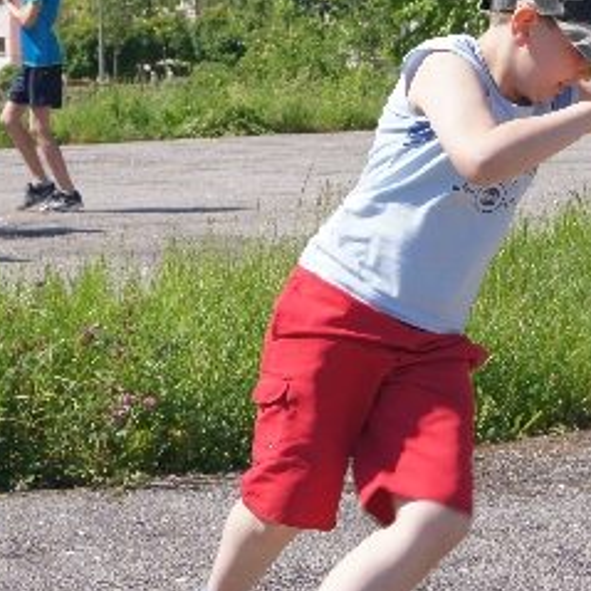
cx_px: 312
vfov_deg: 10.9
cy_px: 115
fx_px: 3091
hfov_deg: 10.9
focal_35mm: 160
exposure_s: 1/160
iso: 200
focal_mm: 50
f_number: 13
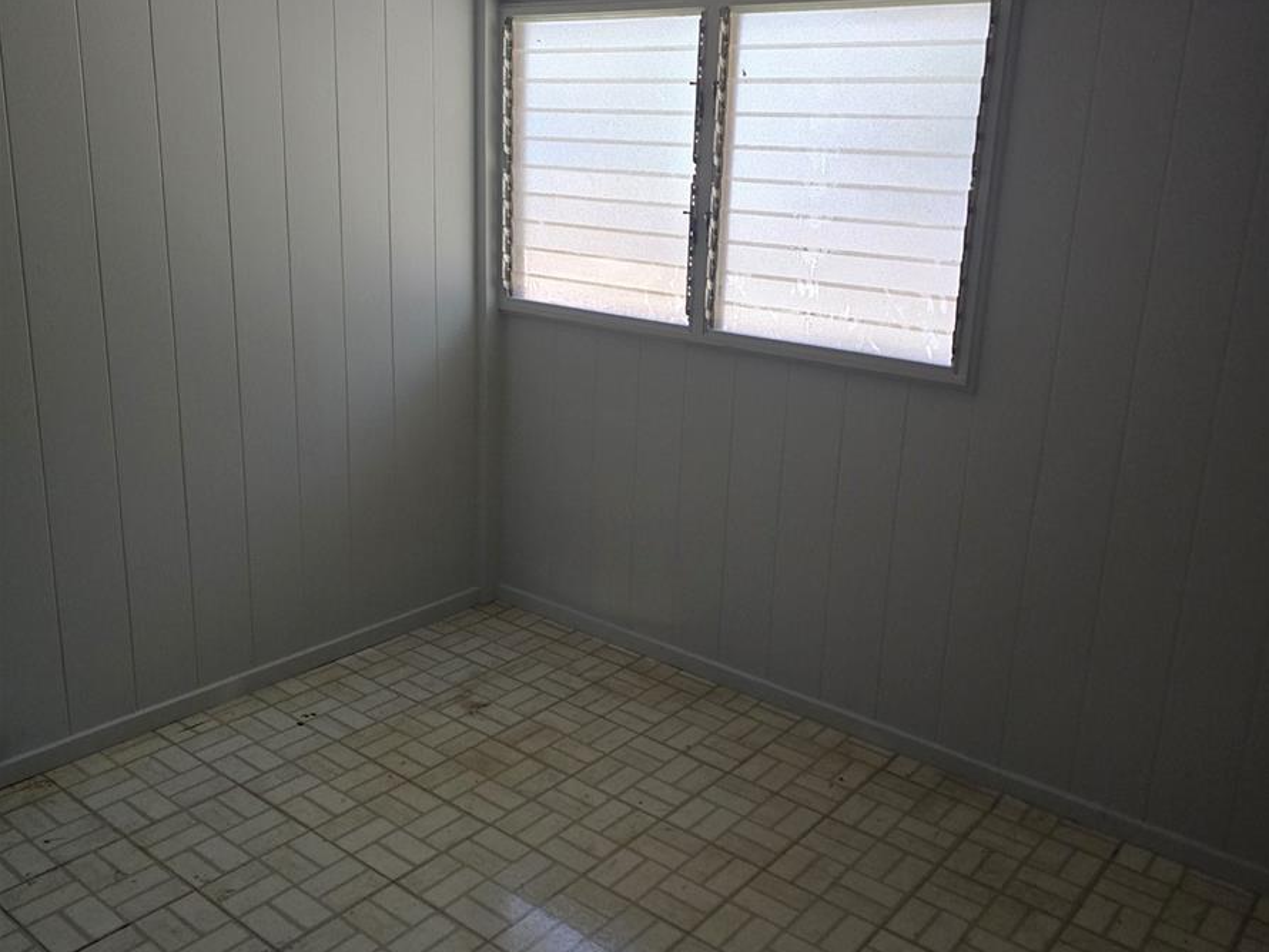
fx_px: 1137
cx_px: 640
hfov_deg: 58.3
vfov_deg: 45.5
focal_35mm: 31
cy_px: 462
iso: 500
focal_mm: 6.3
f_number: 1.7
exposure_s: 1/120
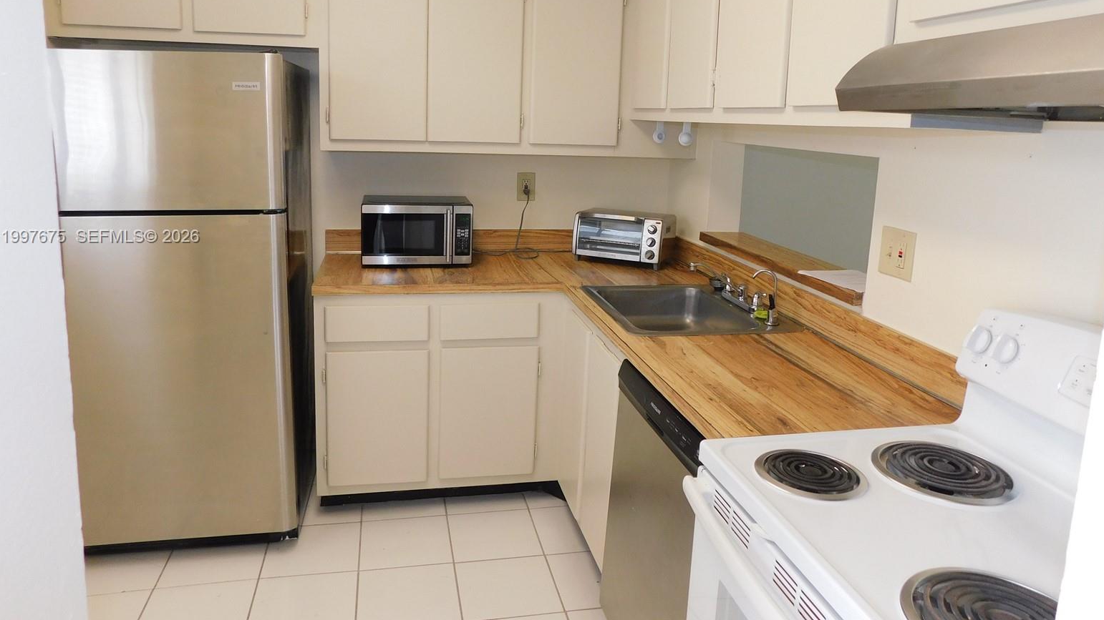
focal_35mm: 26
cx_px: 549
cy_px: 237
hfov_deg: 71.9
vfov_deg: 44.1
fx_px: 761
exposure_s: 1/30
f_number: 3
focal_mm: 4
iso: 200
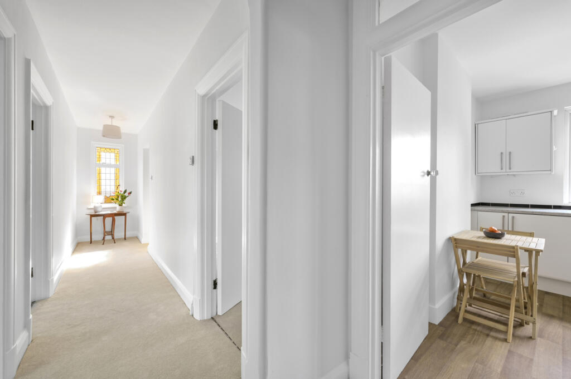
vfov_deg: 81.1
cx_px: 286
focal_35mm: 14
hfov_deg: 104.3
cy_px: 190
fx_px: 222
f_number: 16
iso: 200
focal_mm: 14
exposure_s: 1
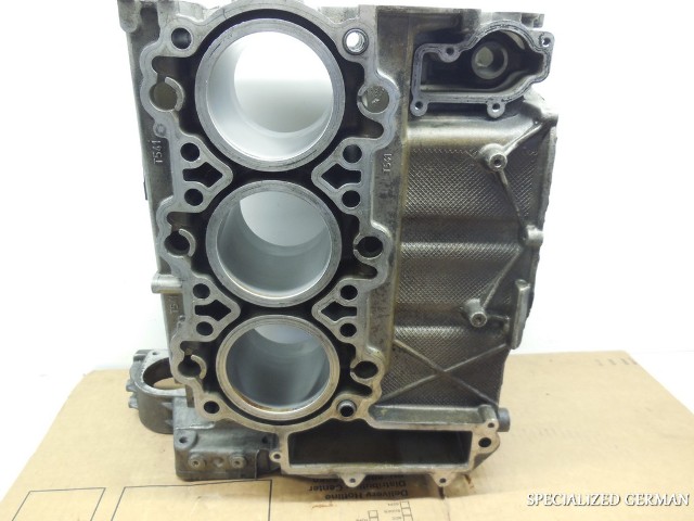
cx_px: 347
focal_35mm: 30
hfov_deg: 60.0
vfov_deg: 46.8
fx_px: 601
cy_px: 260
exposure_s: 1/30
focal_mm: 5.3
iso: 200
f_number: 3.2
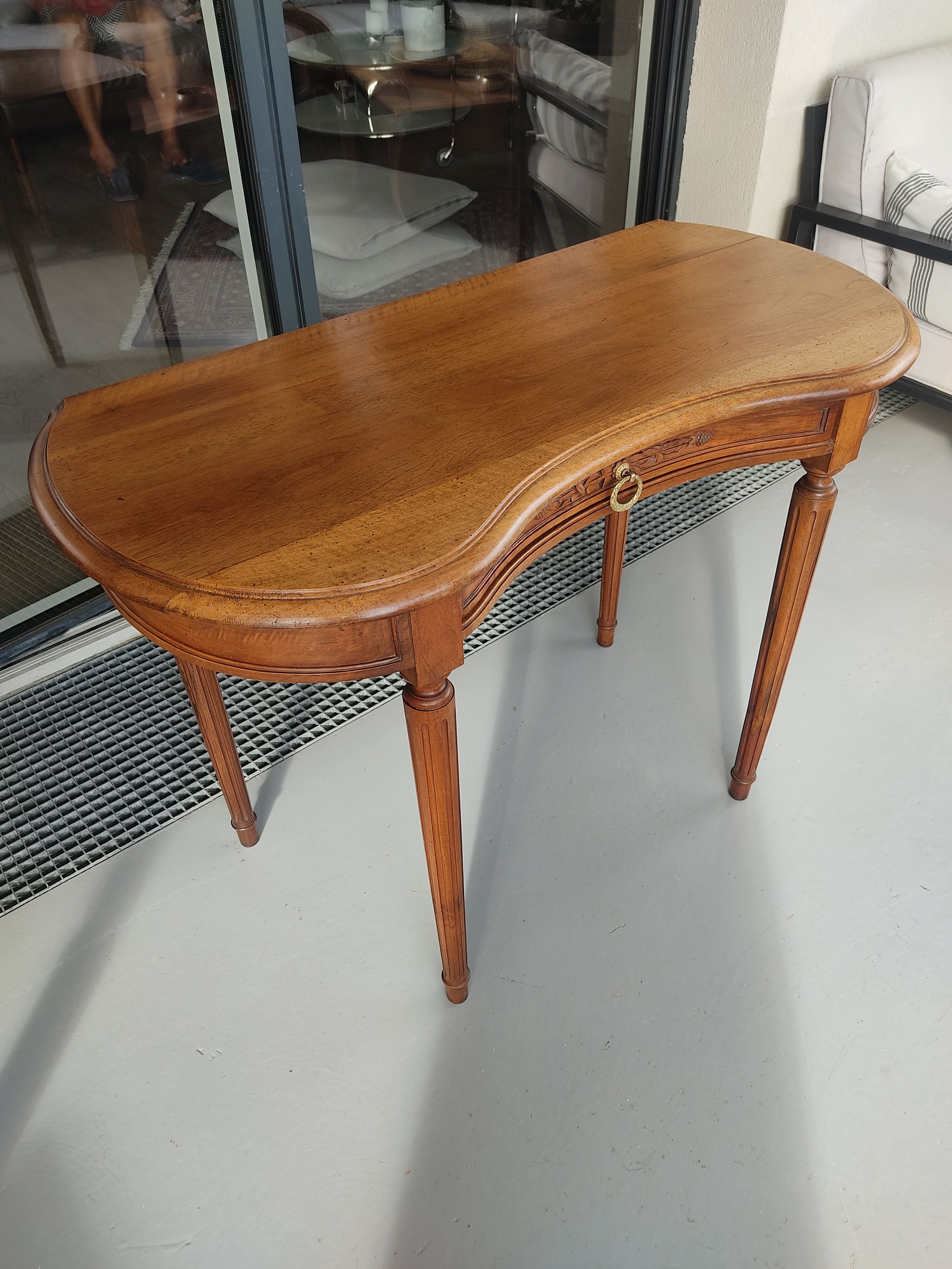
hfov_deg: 53.1
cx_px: 476
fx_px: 953
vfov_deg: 67.3
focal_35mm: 26
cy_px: 634
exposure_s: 1/100
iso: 138
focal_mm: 4.74
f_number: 1.79
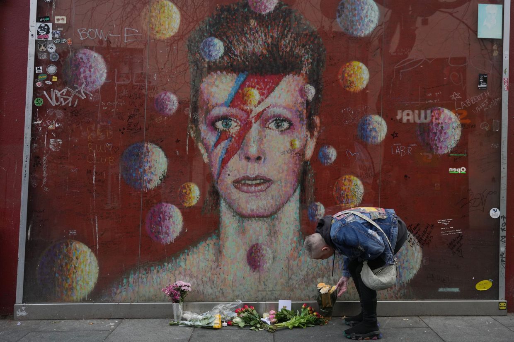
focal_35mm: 26
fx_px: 371
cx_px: 257
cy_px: 171
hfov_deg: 69.4
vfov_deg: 49.5
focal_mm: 26
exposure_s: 1/800
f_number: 3.5
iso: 640
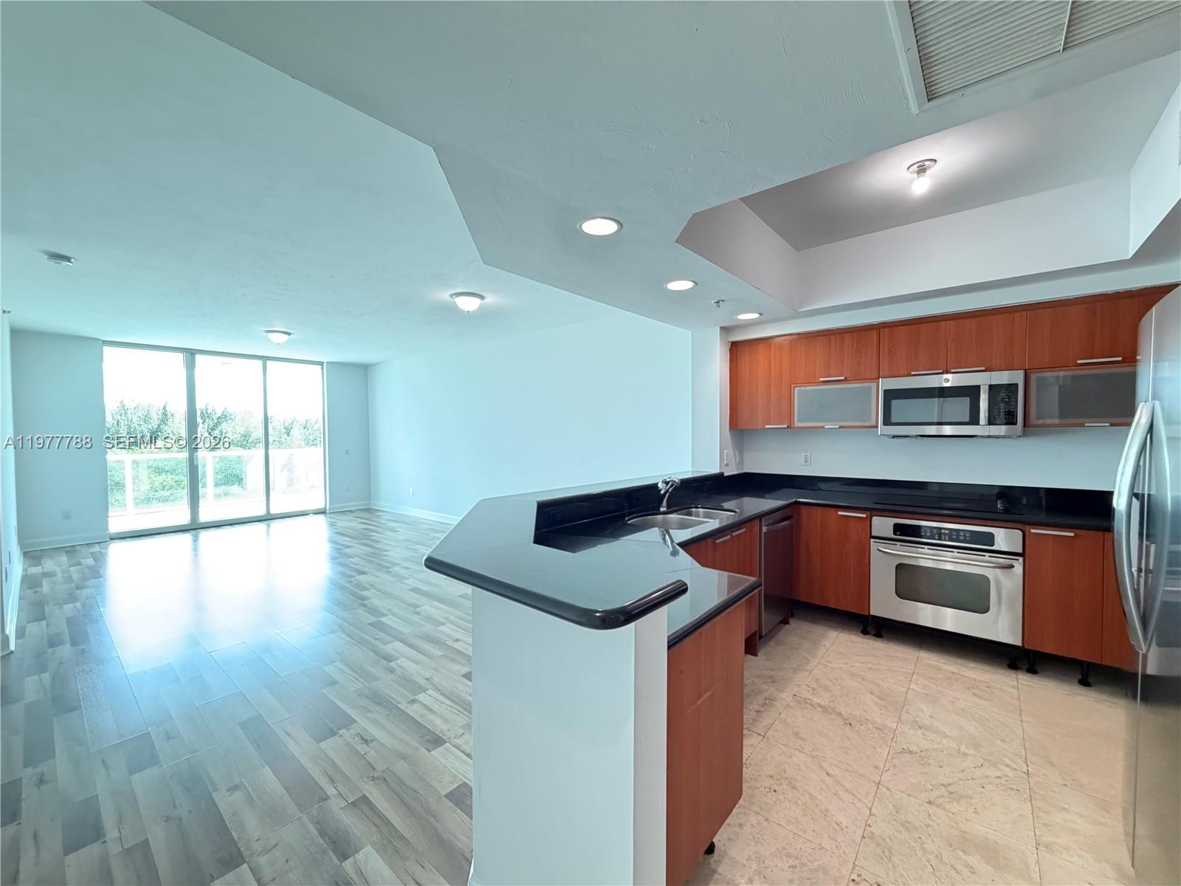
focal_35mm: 14
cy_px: 443
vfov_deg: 85.7
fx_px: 478
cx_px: 590
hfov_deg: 102.1
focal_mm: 2.22
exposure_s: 1/60
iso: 640
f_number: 2.2
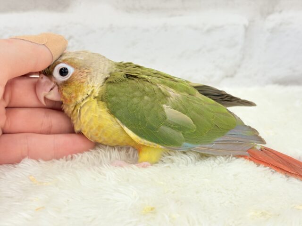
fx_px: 454
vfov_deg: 28.0
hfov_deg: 36.8
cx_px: 151
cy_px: 113
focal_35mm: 52
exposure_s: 1/50
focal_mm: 5.96
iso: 40
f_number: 1.6
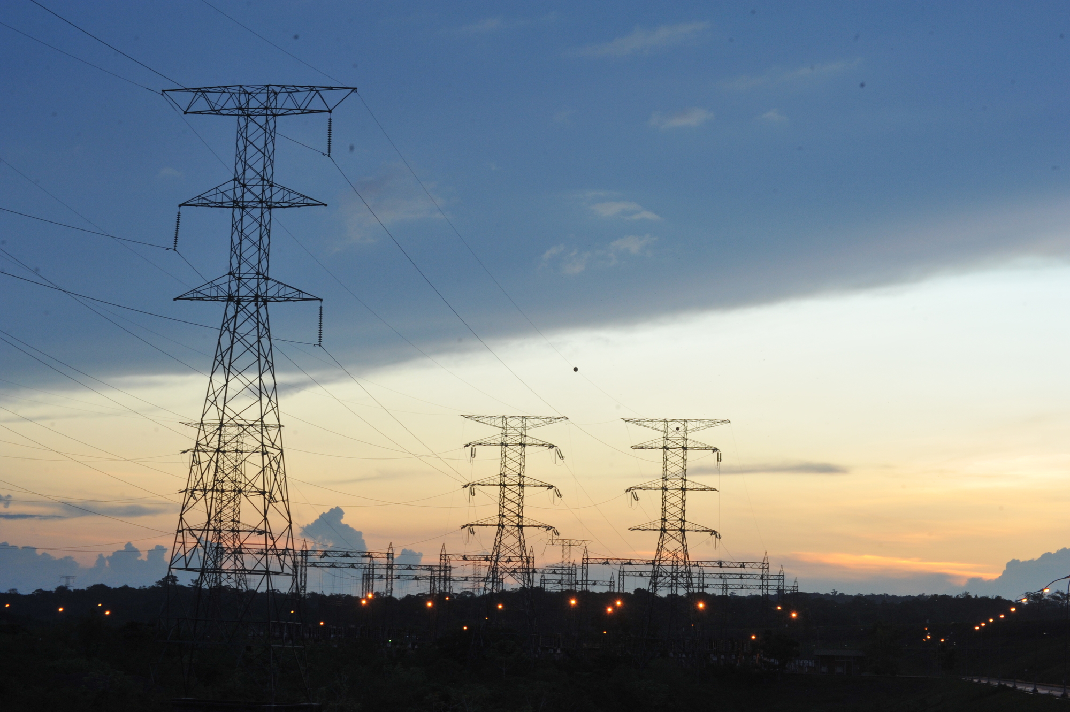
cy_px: 356
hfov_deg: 26.0
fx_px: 2317
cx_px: 535
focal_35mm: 78
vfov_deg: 17.5
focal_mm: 78
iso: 1250
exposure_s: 1/25
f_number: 16
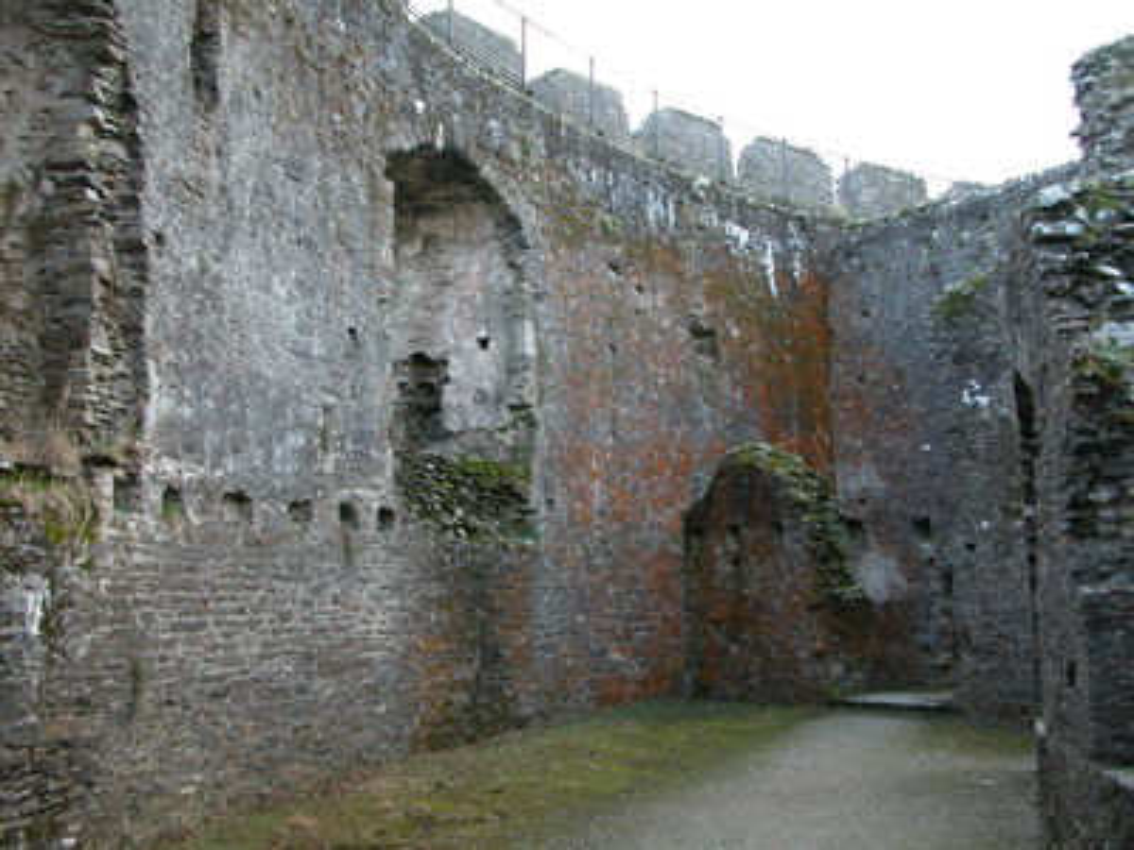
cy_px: 425
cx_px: 567
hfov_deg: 52.6
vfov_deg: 40.7
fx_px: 1147
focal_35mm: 35
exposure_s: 1/56.5
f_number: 3.2
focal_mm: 8.9
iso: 100
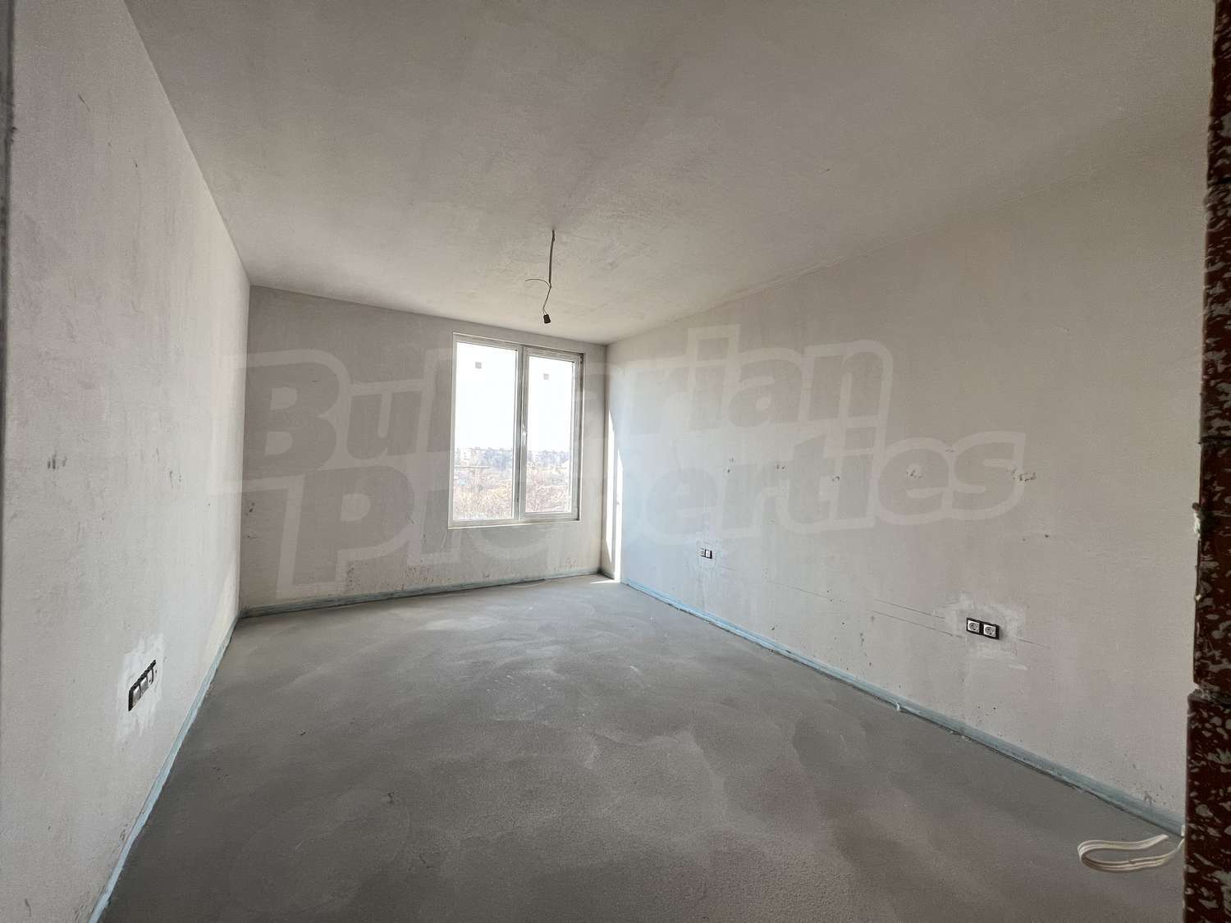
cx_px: 616
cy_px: 462
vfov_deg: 89.9
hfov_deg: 106.2
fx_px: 462
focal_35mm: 13
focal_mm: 1.57
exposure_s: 1/122
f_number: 1.8
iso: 100
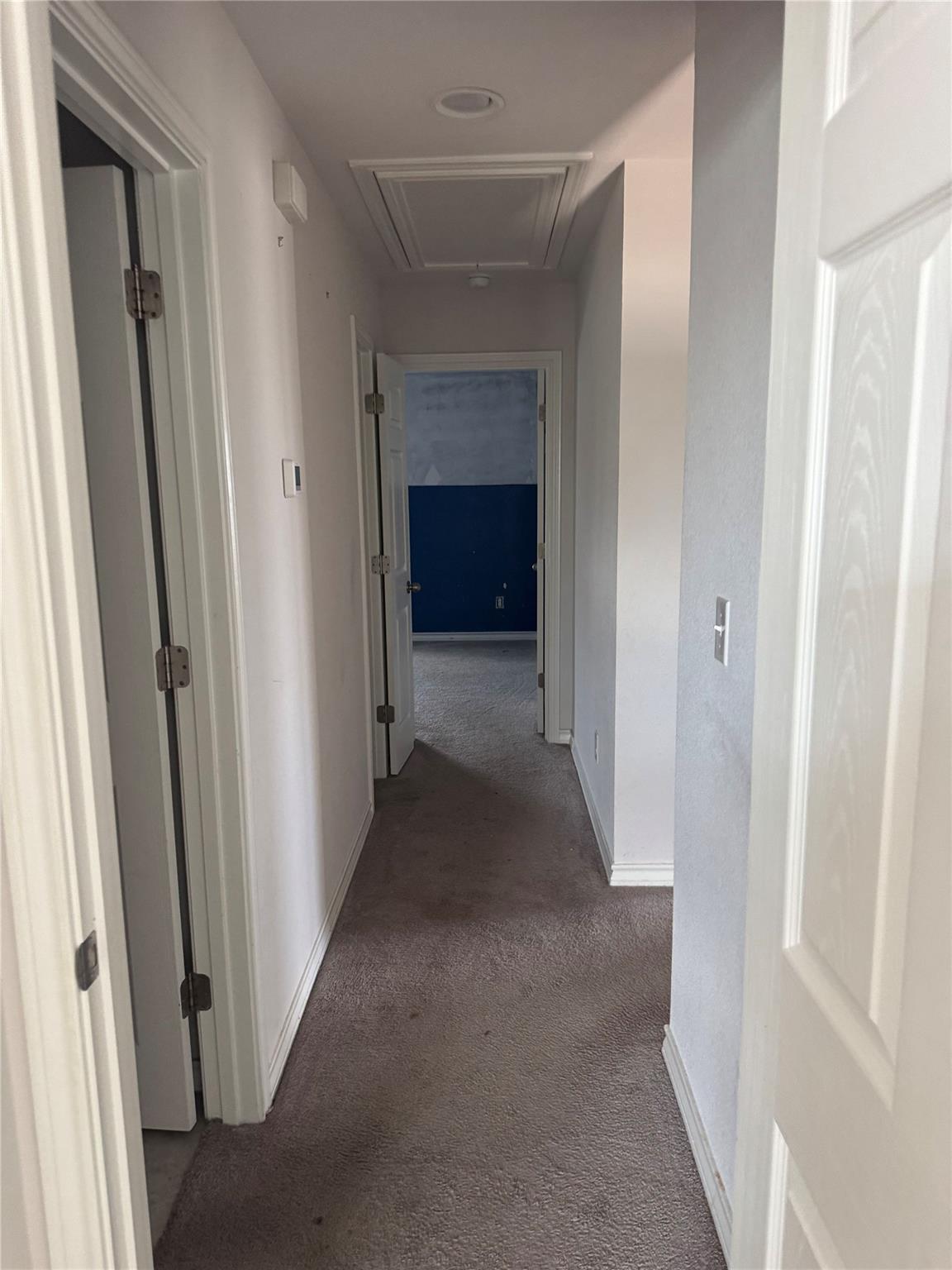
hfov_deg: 56.8
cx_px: 476
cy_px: 635
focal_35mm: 24
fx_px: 880
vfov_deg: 71.6
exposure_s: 1/60
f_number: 1.78
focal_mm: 6.76
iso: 320
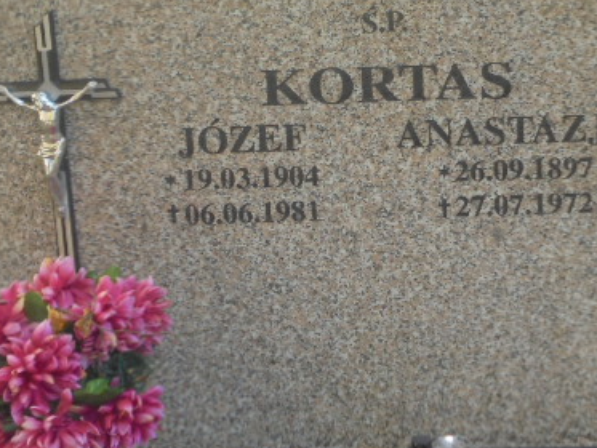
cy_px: 152
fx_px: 1449
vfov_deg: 17.5
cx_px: 367
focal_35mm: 84
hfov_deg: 23.2
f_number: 4.8
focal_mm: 8.9
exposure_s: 1/30
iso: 160
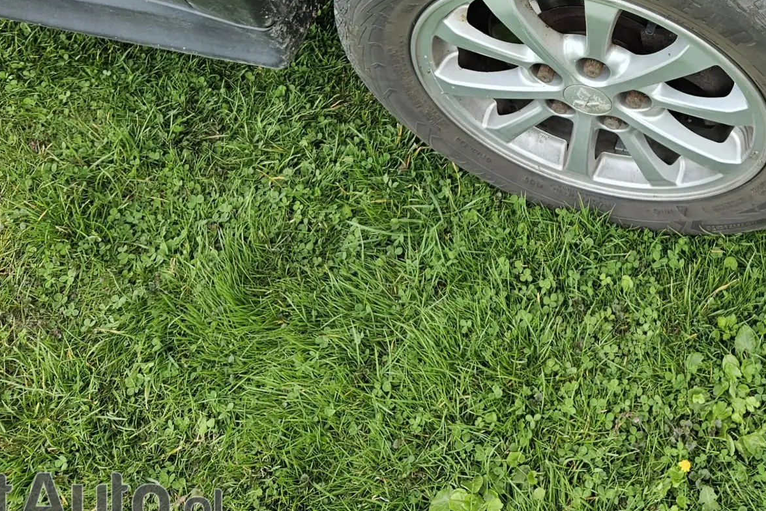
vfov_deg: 26.2
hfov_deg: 39.7
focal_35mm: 48
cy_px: -31
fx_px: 1022
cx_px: 597
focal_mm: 5.4
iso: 40
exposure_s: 1/431
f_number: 1.8
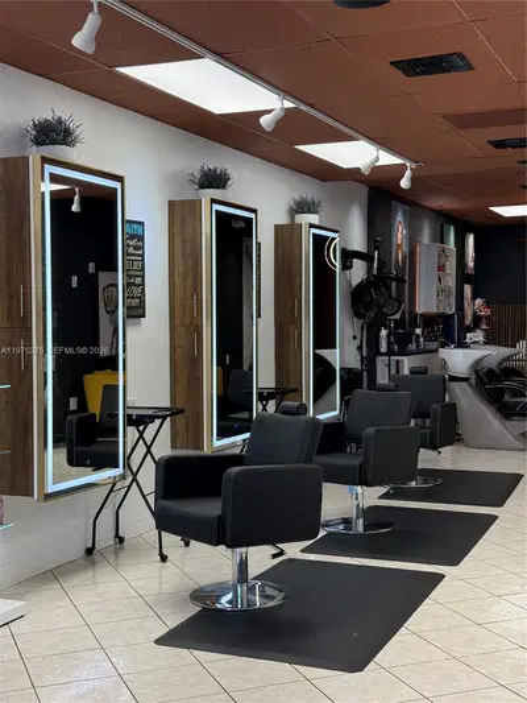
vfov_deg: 39.6
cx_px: 264
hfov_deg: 30.3
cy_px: 352
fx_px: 974
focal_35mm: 48
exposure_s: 1/240
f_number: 1.78
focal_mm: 6.76
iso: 100
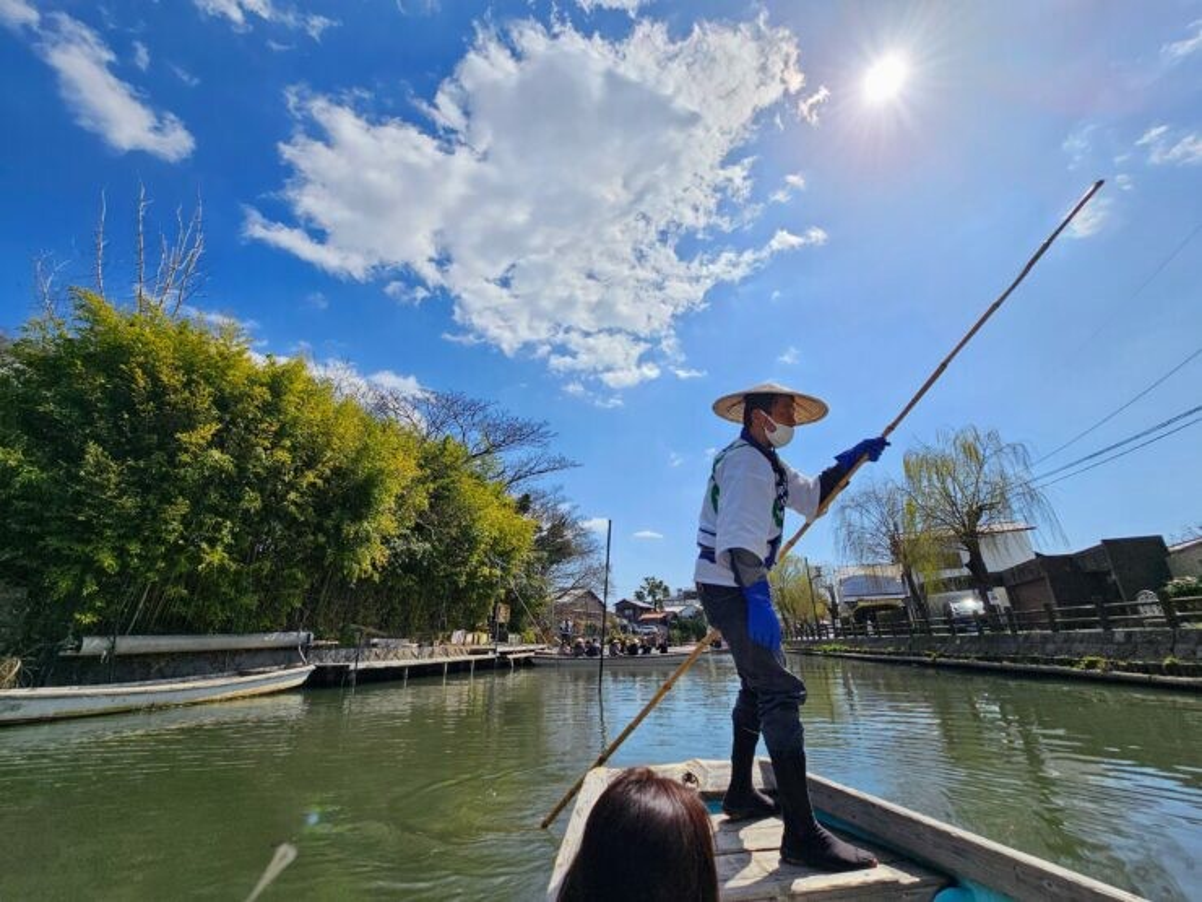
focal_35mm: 13
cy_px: 451
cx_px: 601
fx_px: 451
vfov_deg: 89.9
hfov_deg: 106.2
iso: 50
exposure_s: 1/5883
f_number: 2.2
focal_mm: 2.2
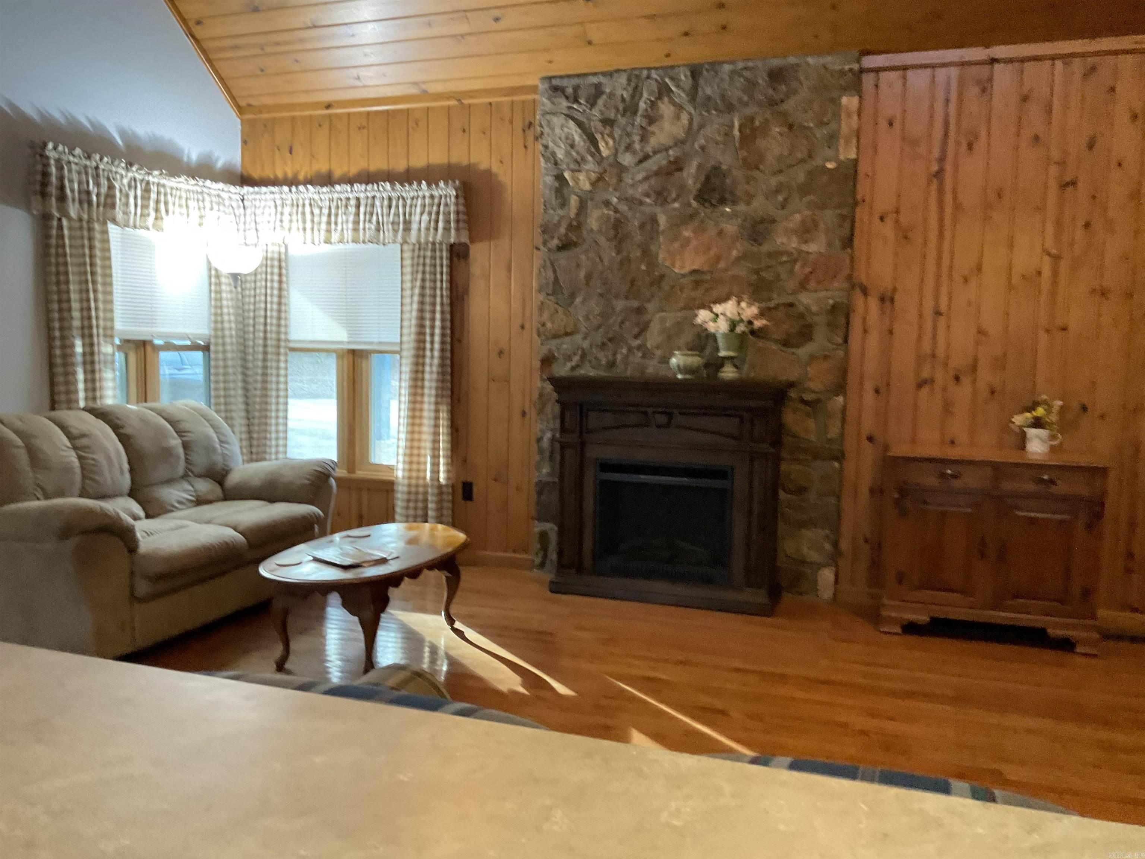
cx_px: 572
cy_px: 430
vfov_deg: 48.2
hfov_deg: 61.7
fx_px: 959
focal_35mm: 29
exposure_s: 1/60
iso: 250
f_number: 1.8
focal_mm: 3
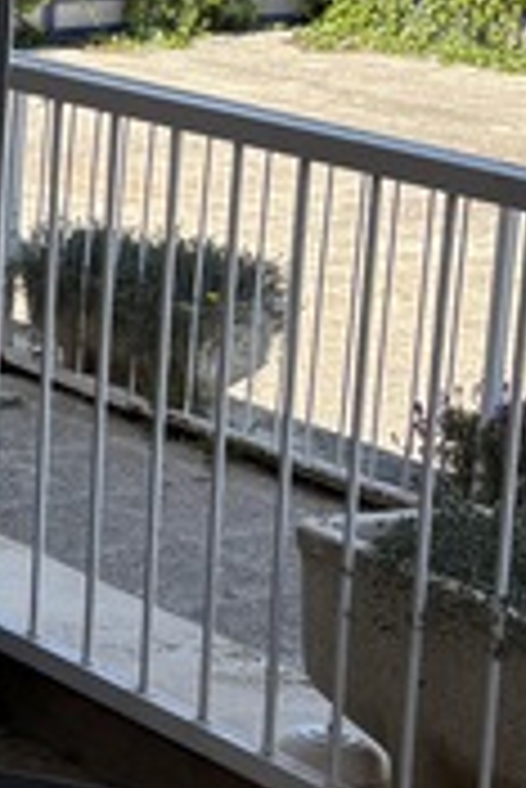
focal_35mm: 139
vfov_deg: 14.7
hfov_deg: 9.4
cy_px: 371
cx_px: -459
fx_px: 3040
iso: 50
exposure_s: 1/1550
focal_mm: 5.96
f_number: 1.6
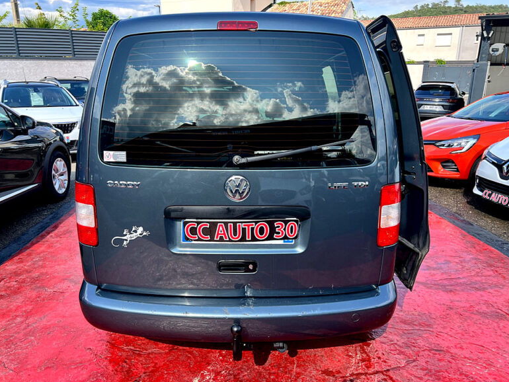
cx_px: 249
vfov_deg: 51.4
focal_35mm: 27
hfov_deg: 65.3
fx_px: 397
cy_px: 191
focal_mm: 5.7
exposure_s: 1/924
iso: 50
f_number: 1.5
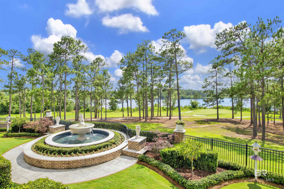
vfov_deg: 67.4
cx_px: 142
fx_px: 142
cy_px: 94
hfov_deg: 90.0
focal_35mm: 18
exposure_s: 1/160
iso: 200
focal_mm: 18
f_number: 11
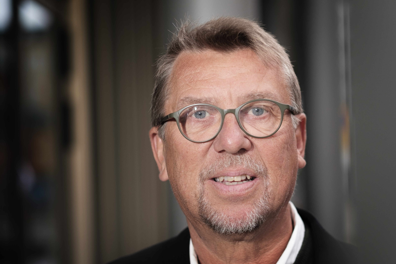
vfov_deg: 12.0
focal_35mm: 114
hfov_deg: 17.9
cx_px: 245
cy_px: 176
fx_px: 1254
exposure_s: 1/250
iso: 200
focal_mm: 56
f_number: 2
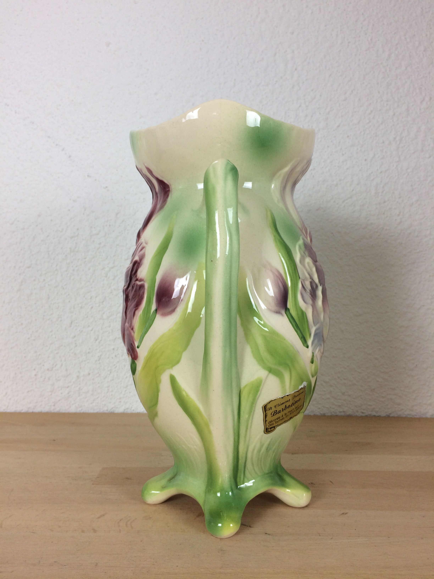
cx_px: 217
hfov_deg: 48.2
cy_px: 290
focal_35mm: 29
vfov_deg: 61.7
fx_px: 485
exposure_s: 1/50
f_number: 2.2
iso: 50
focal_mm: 4.15
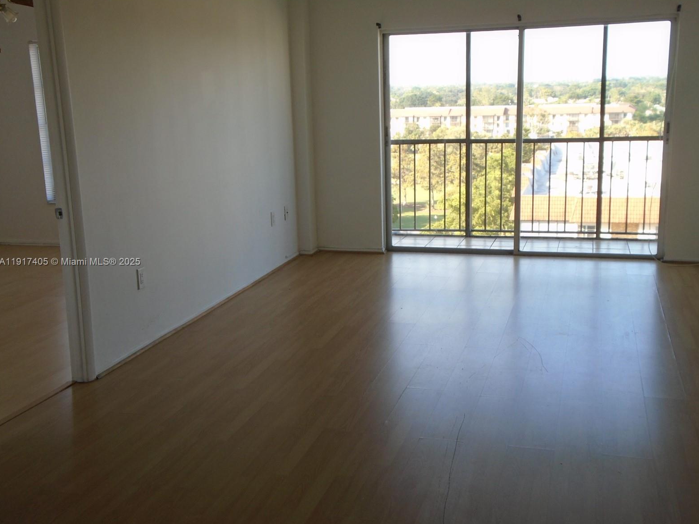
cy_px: 262
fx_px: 868
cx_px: 355
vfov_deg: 33.6
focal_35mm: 43
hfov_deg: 43.9
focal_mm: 7.4
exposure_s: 1/50
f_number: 4.1
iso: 100
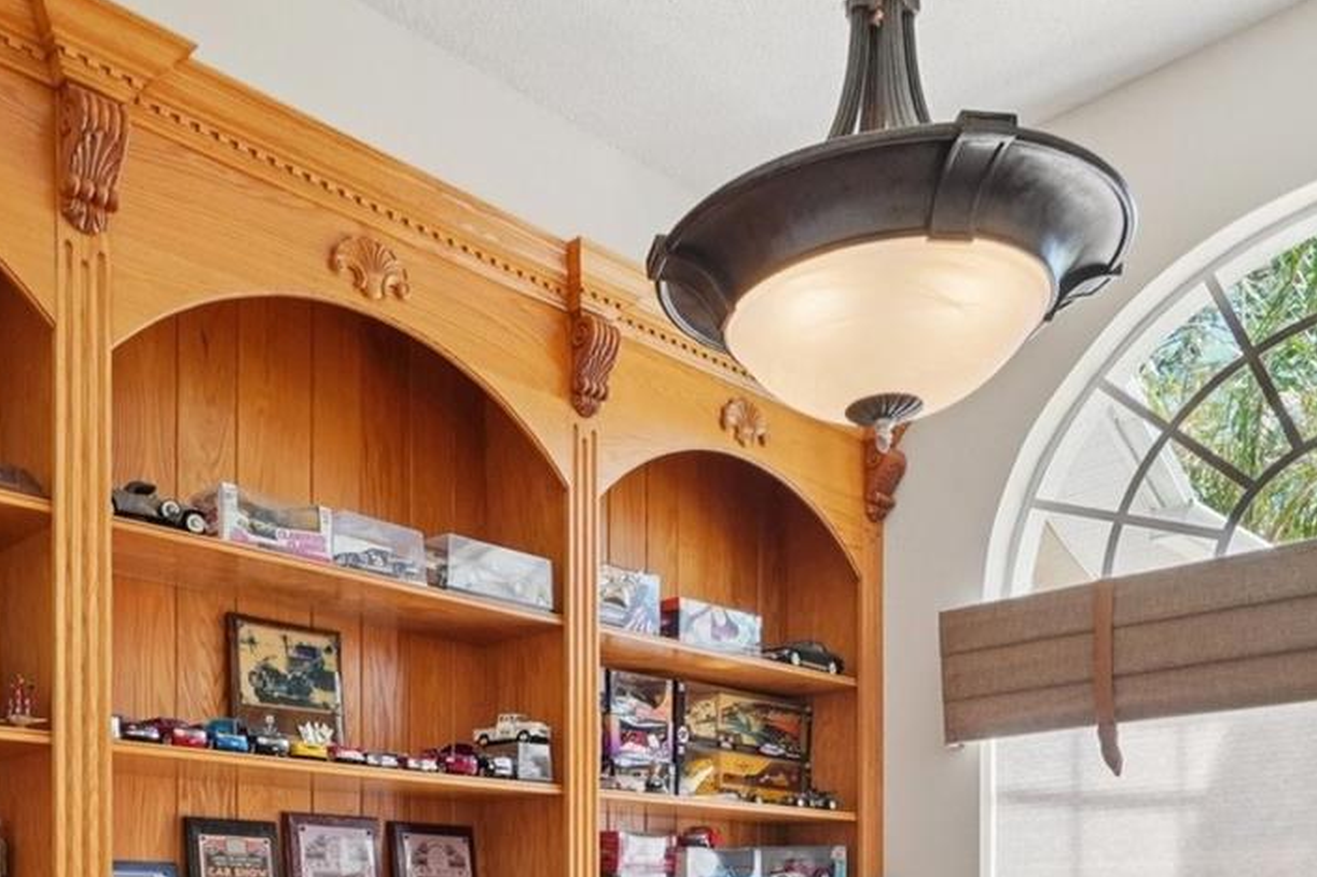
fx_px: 1243
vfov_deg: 34.0
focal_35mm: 34
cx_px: 517
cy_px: 950
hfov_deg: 55.3
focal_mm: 10
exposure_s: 1/30
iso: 640
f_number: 8
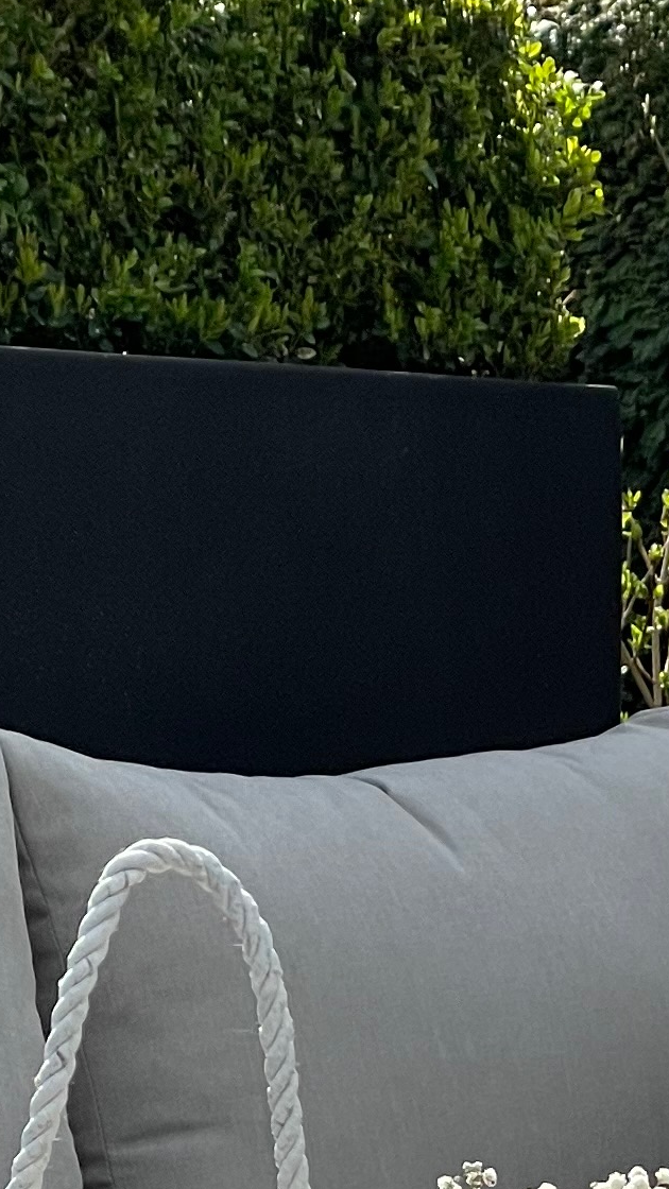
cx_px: 505
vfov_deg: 10.1
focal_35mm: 204
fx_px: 6433
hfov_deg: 5.9
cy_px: 1959
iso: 25
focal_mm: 6
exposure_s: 1/1653
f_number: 2
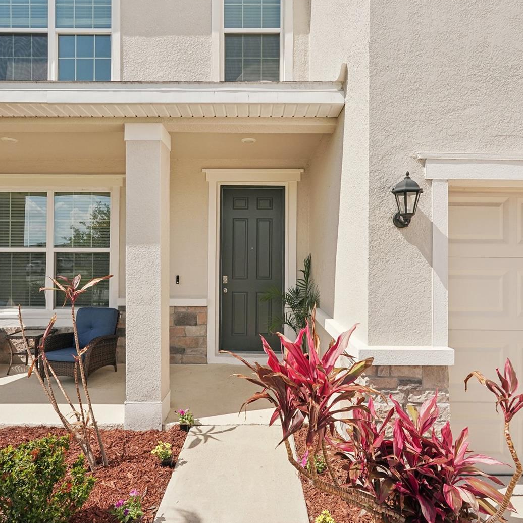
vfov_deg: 72.1
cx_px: 258
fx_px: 359
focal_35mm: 21
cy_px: 262
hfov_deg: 72.1
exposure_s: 1/1000
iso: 400
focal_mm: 16
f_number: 8
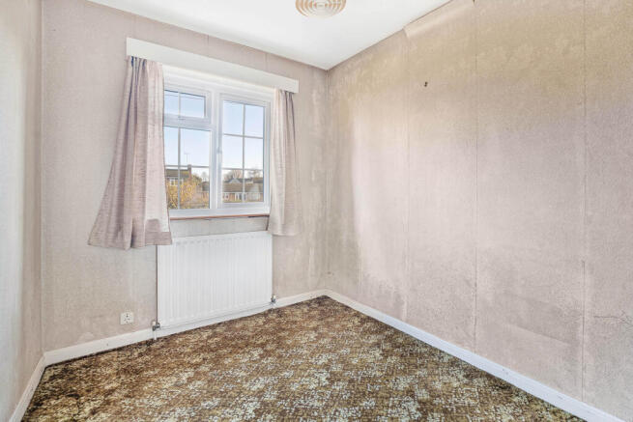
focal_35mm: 16
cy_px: 211
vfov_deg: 73.8
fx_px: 281
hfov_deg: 96.7
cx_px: 316
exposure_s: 1/2.5
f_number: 8
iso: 400
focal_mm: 16
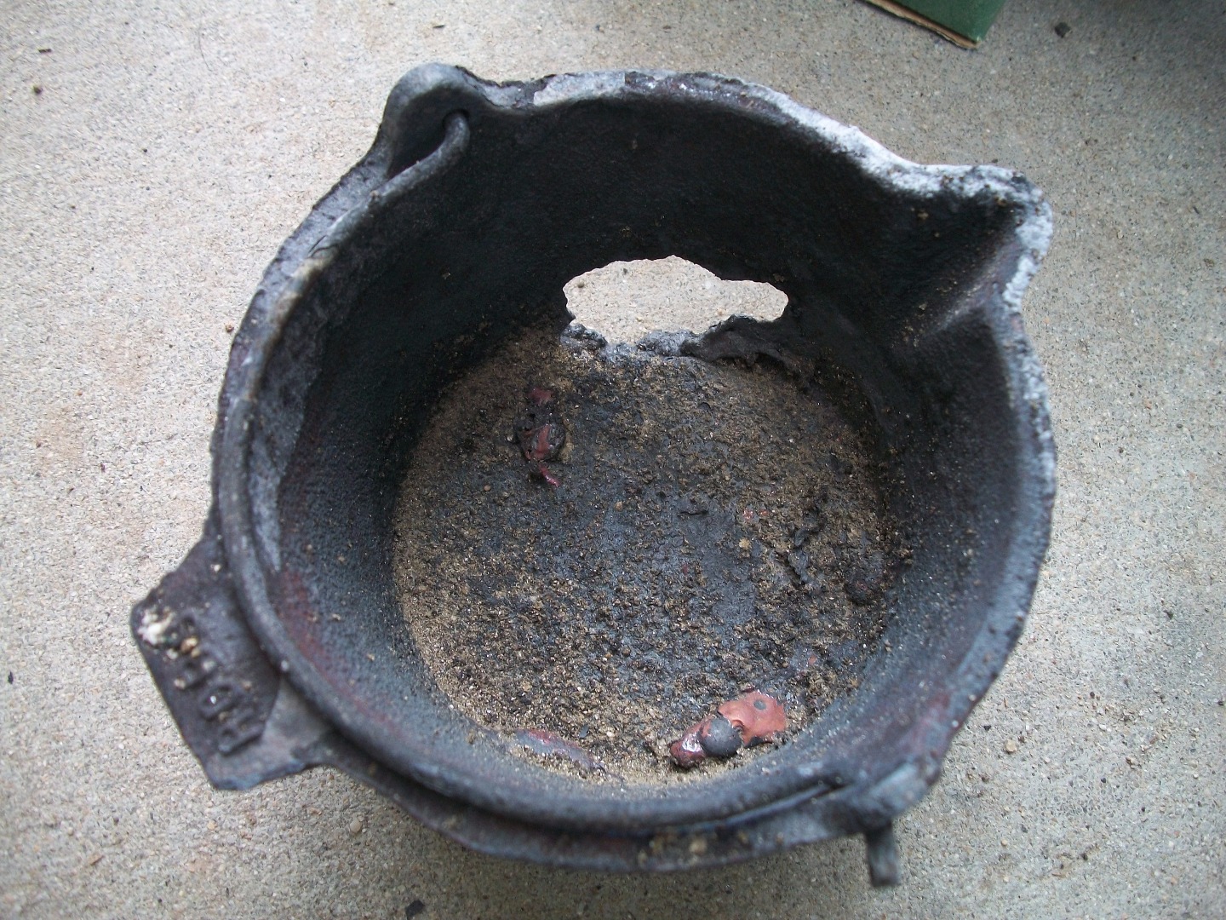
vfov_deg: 44.2
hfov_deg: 56.8
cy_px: 460
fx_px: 1133
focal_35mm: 32
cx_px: 613
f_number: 2.9
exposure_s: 1/60
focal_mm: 5.7
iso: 97
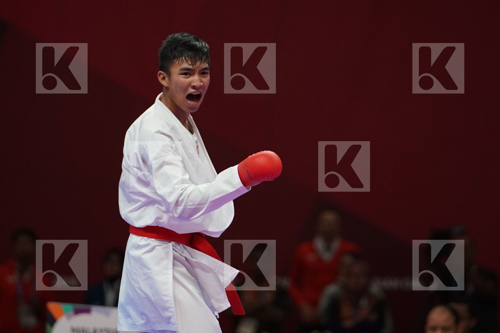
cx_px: 250
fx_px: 5125
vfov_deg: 3.7
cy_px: 166
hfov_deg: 5.6
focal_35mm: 369
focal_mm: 246
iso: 3200
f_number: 4
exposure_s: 1/1000
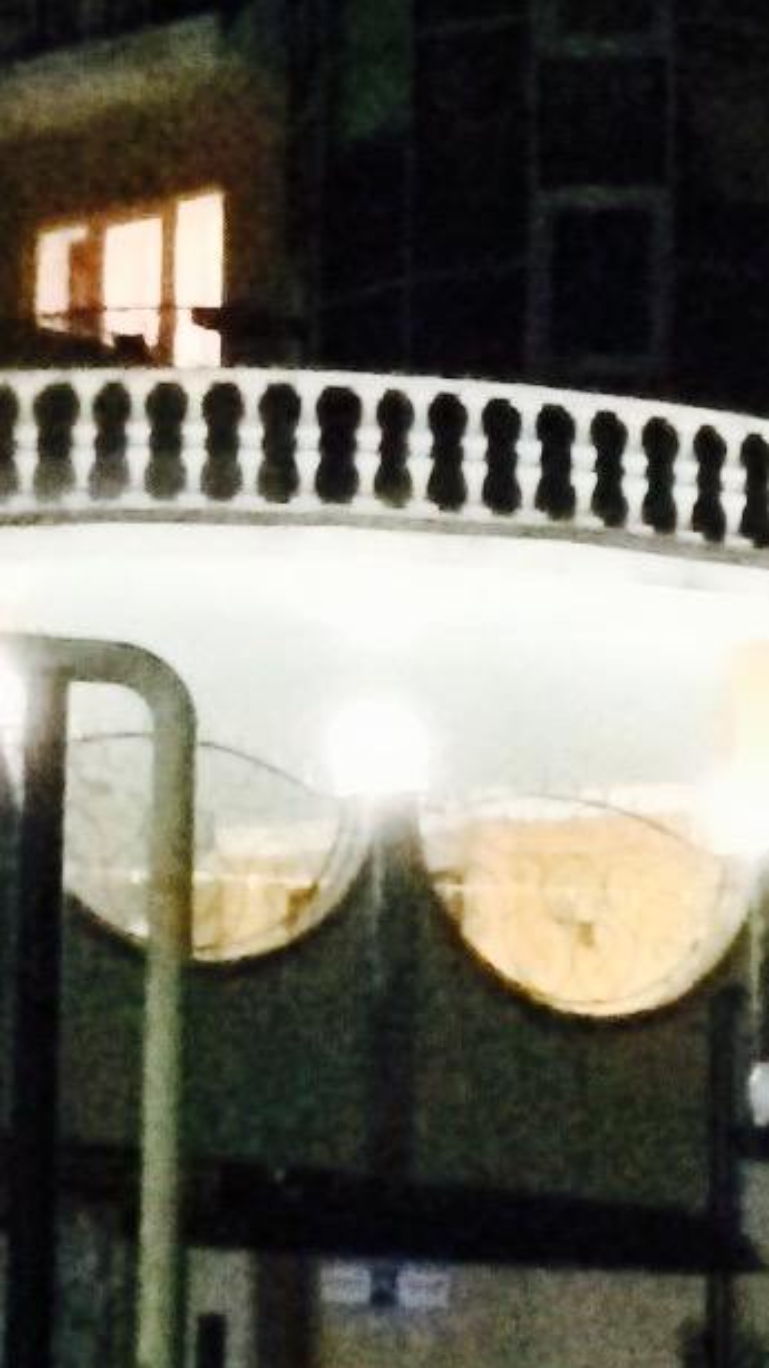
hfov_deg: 7.1
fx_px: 6095
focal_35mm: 168
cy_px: 1032
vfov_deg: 12.8
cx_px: 1052
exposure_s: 1/15
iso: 2000
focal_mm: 4.15
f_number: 2.2
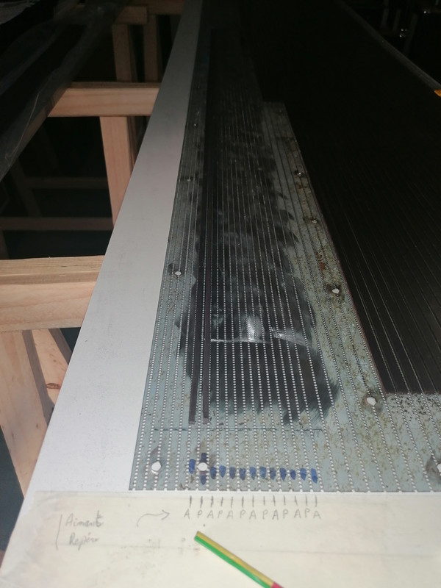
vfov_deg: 65.3
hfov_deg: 51.4
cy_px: 294
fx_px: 459
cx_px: 220
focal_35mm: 27
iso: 80
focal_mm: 4.75
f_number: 1.8
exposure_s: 1/100
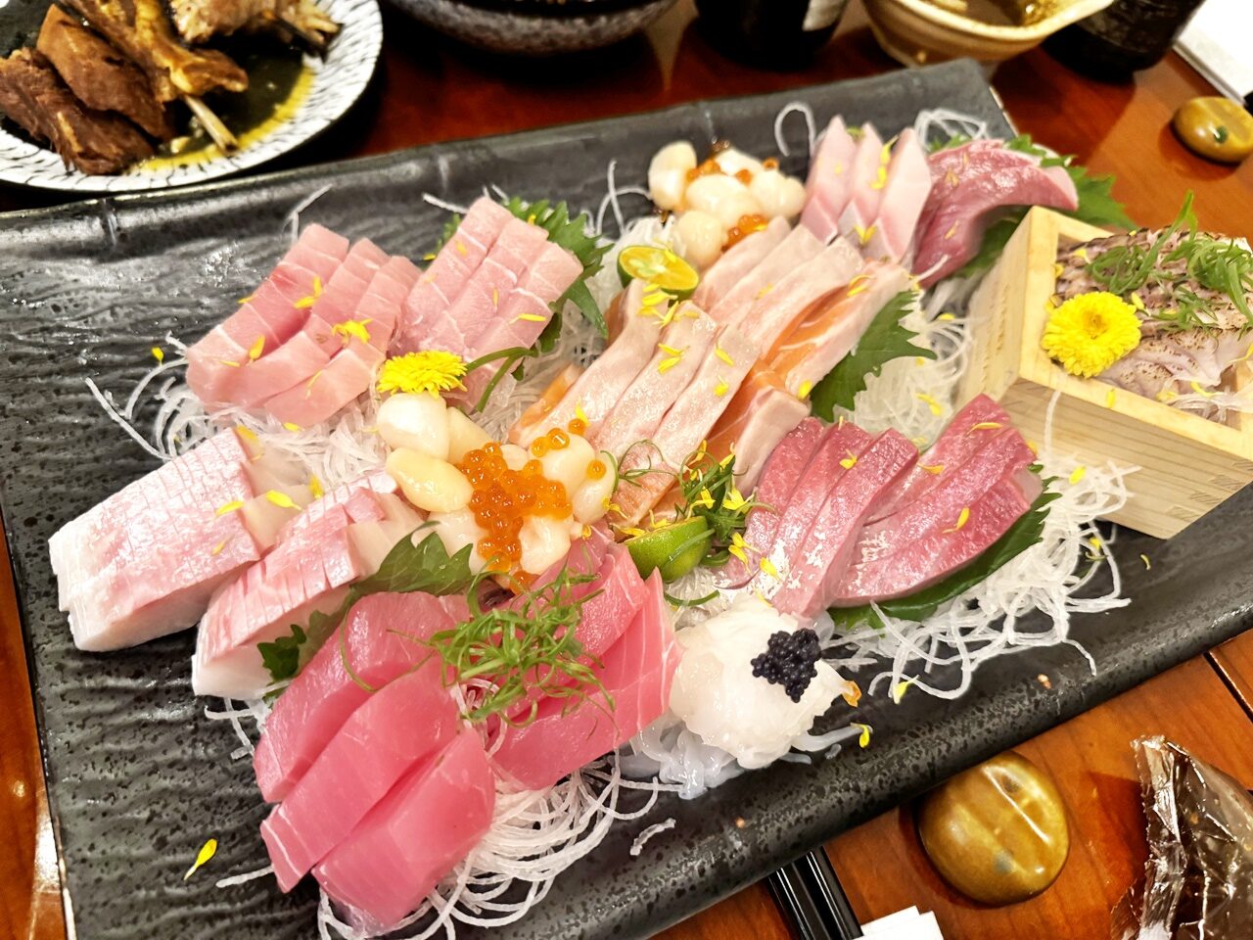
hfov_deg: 71.6
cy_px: 470
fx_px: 869
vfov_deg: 56.8
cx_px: 626
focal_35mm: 24
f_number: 1.78
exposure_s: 1/40
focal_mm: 6.76
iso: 640
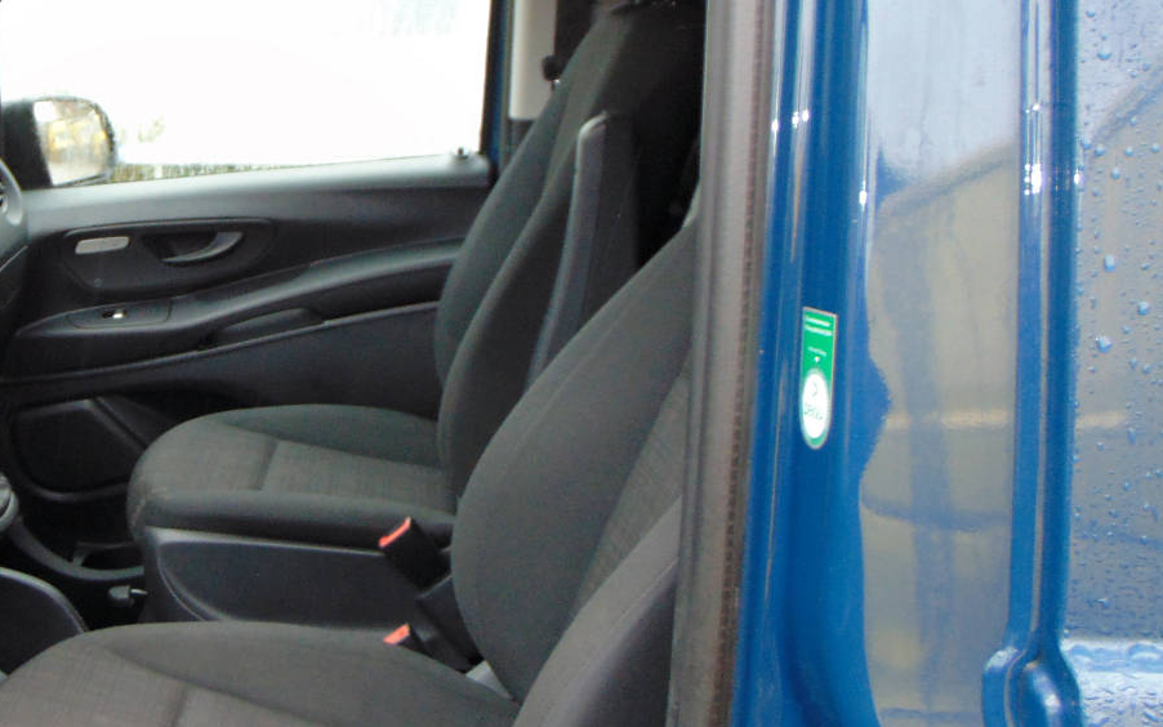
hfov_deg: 39.8
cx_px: 135
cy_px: 330
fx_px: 1490
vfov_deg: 27.4
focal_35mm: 47
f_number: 3
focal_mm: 4.5
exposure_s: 1/30
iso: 160
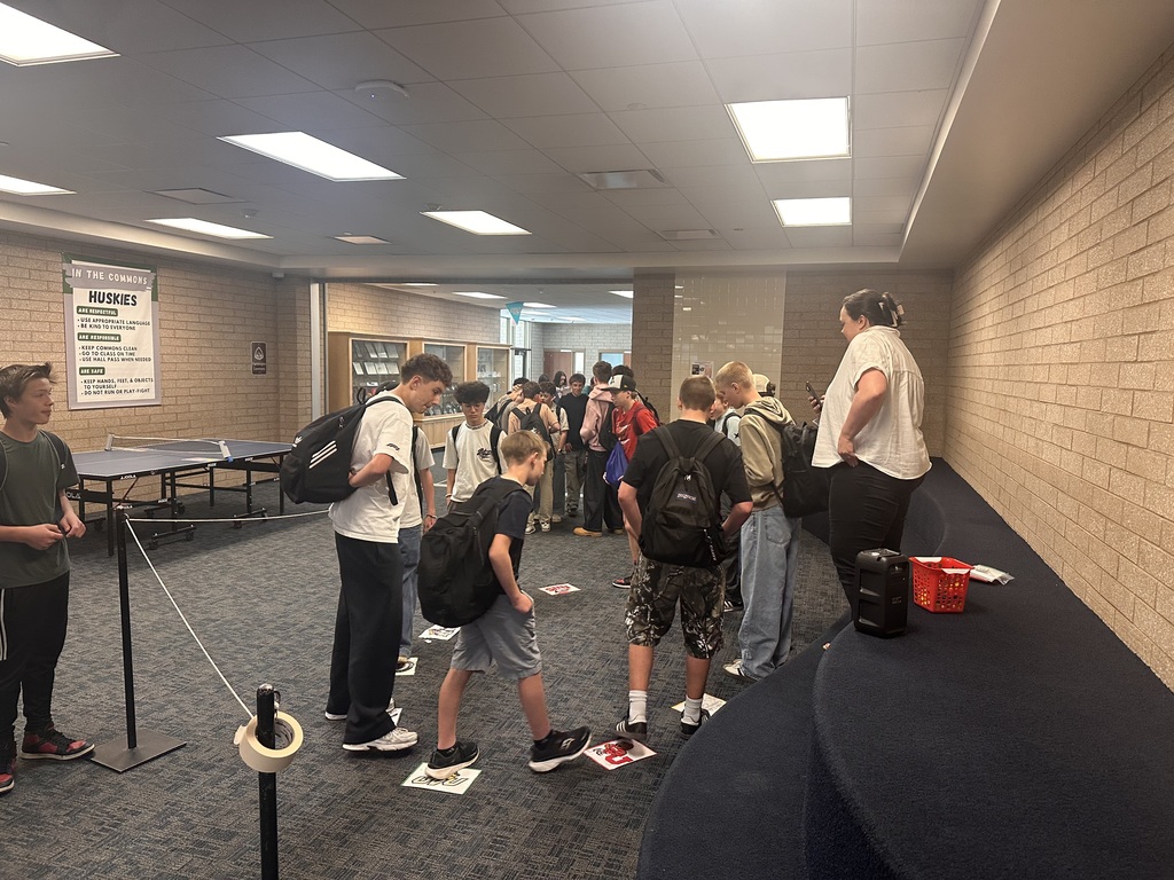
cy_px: 440
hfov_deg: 71.6
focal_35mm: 24
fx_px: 814
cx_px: 587
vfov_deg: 56.8
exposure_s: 1/60
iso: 320
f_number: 1.78
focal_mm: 6.86
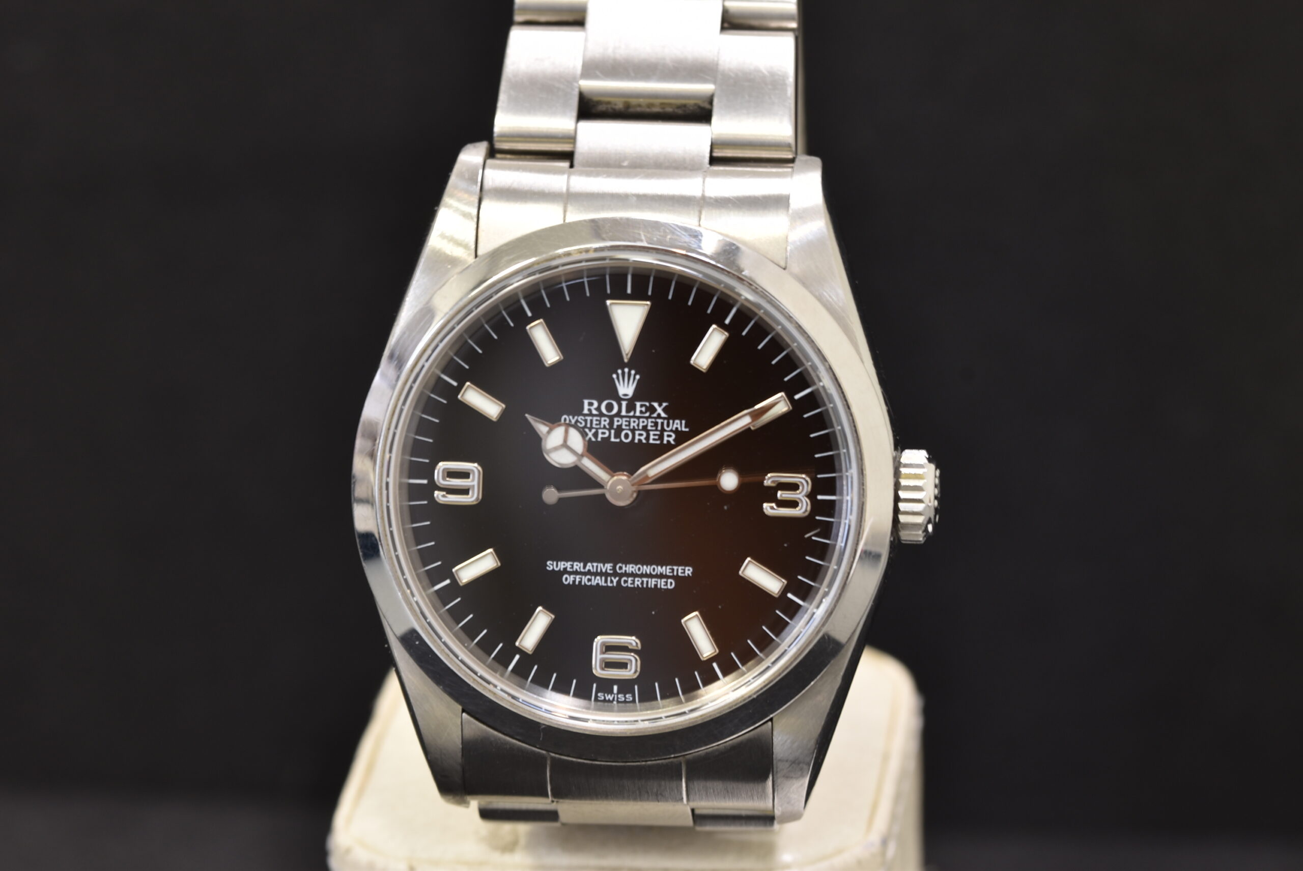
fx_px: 4890
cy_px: 436
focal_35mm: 135
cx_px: 652
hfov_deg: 15.2
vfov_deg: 10.2
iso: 100
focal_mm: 90
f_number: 11
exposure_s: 1/2
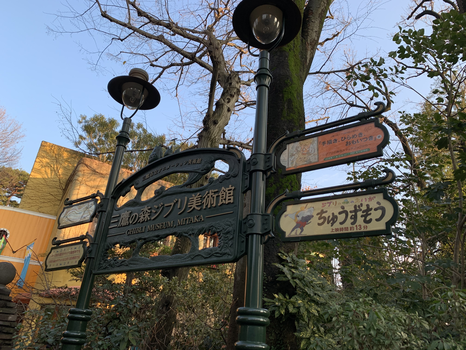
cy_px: 175
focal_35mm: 26
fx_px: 350
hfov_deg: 67.3
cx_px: 233
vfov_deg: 53.1
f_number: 1.8
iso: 25
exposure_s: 1/351
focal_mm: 4.25
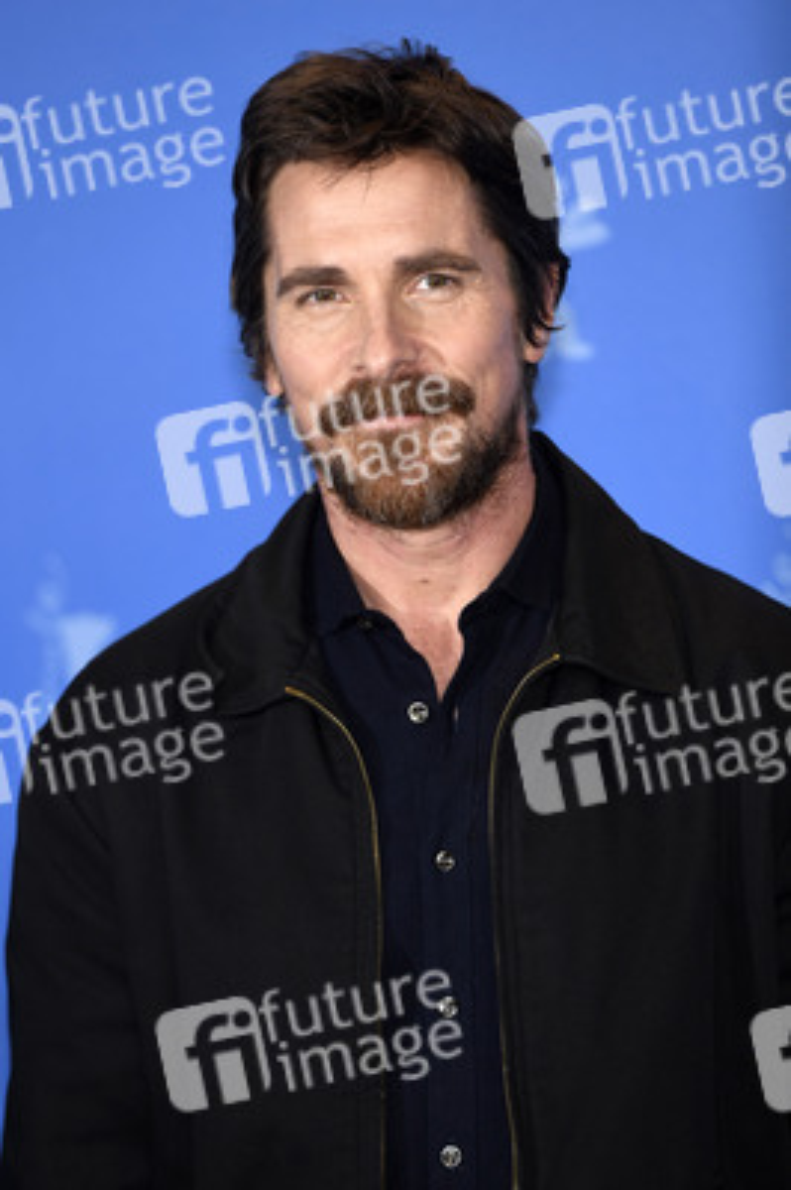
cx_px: 396
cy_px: 595
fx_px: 6603
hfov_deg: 6.9
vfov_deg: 10.3
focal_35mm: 200
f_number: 3.5
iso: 800
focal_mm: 200
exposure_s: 1/320
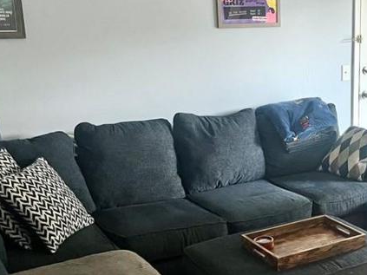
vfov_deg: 24.7
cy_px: 187
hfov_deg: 31.3
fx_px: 625
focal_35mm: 59
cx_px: 323
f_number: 1.6
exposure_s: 1/60
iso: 200
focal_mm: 5.1
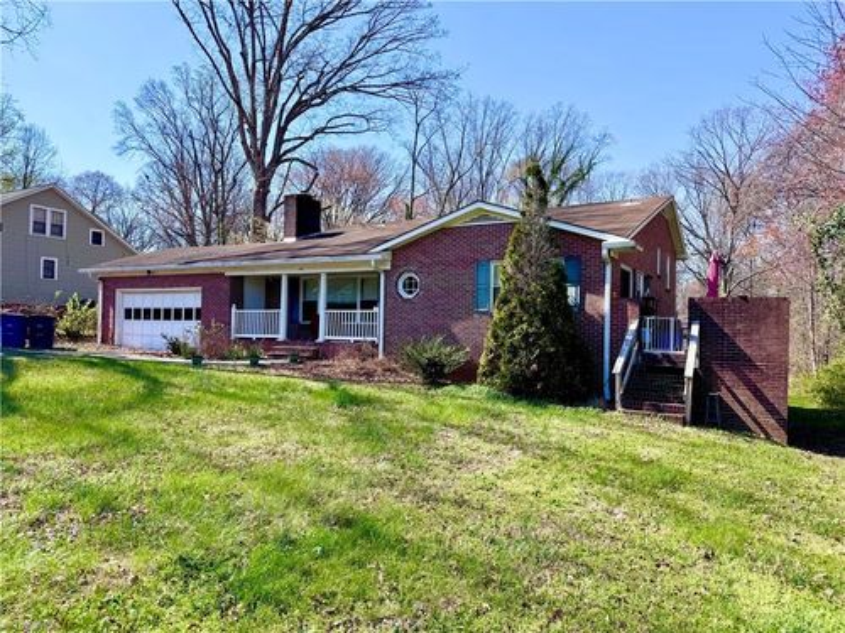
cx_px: 422
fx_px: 586
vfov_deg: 56.8
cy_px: 316
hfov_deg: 71.6
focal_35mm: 24
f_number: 1.78
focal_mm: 6.76
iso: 80
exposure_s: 1/2710
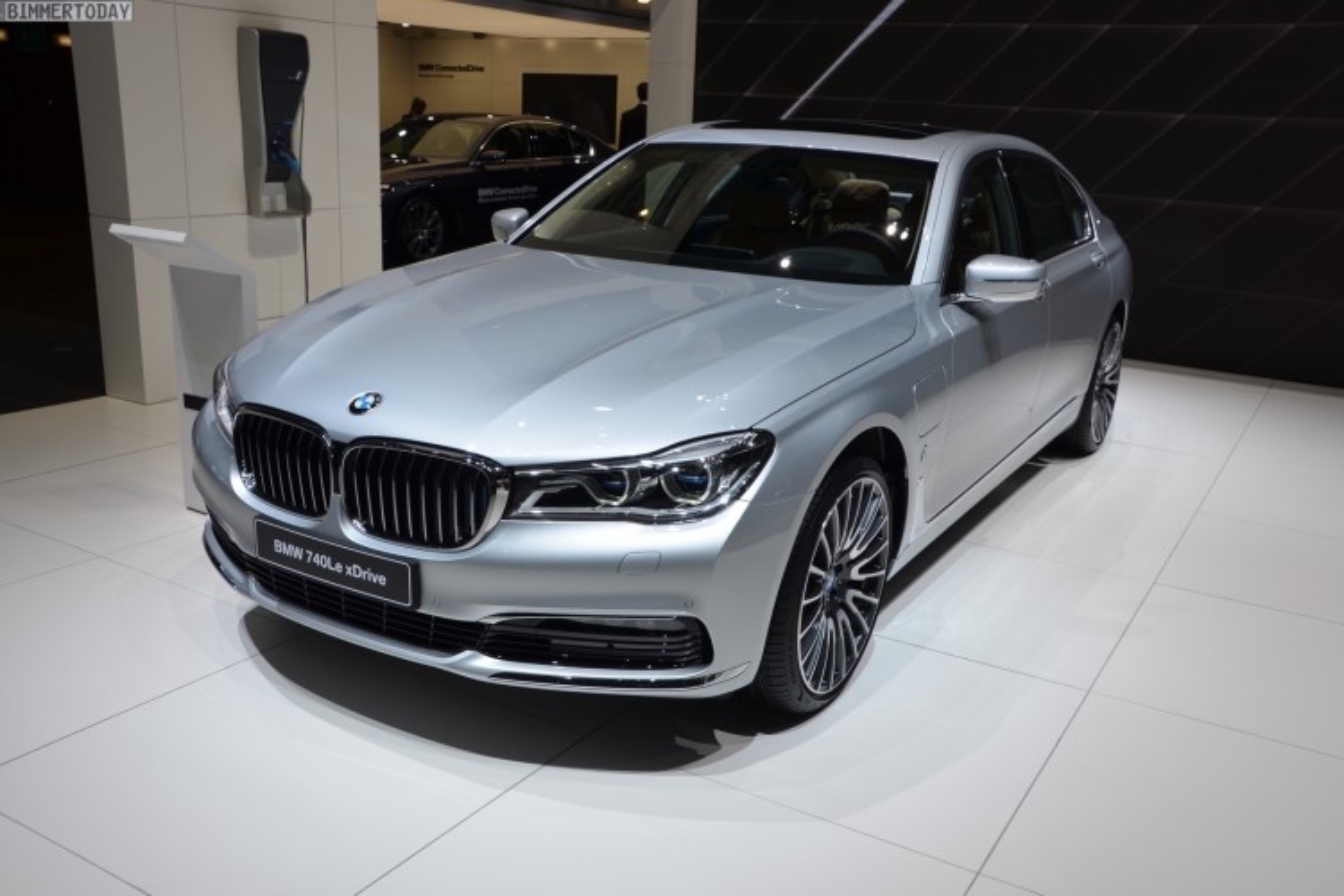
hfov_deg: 59.5
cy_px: 448
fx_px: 1176
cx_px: 672
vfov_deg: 41.7
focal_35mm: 32
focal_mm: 21
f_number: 8
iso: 200
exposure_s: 1/250
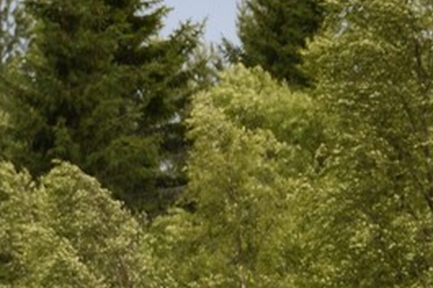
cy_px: 520
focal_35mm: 1207
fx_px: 14500
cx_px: 1199
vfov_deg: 1.1
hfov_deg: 1.7
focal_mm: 200
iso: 400
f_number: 5
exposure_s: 1/200
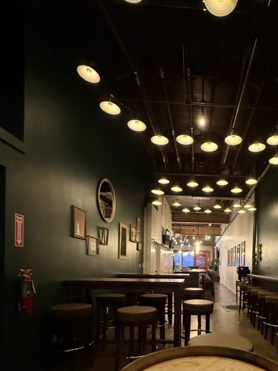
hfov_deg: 57.9
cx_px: 210
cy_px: 270
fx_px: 236
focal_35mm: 22
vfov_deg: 72.0
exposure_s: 1/40
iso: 1250
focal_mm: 2.22
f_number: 2.2
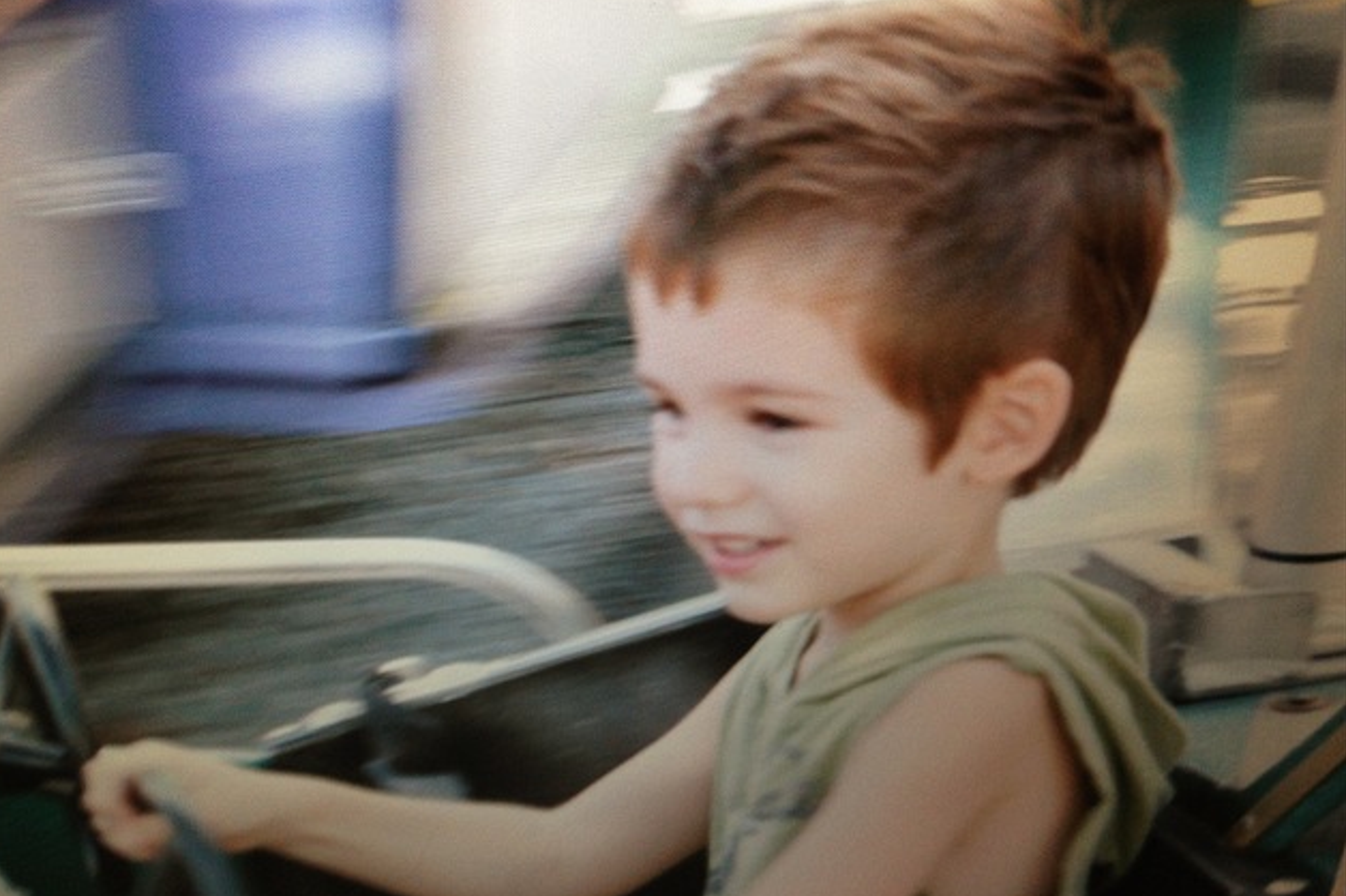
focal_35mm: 35
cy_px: 397
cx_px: 662
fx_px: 1308
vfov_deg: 37.8
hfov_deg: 54.5
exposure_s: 1/20
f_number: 2.4
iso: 64
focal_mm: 4.13
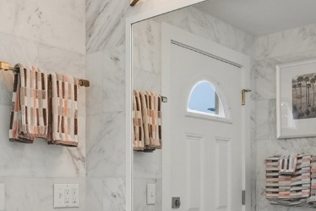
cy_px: 186
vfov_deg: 25.3
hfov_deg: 37.5
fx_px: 456
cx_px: 91
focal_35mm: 52
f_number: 7.1
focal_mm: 12
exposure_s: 1/160
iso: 400
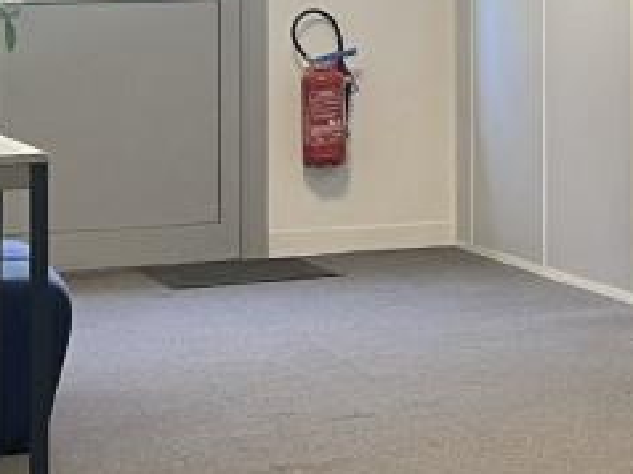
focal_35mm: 140
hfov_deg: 12.4
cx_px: 1269
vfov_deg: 10.4
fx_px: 2558
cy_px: -117
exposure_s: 1/50
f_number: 1.6
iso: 100
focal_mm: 4.2
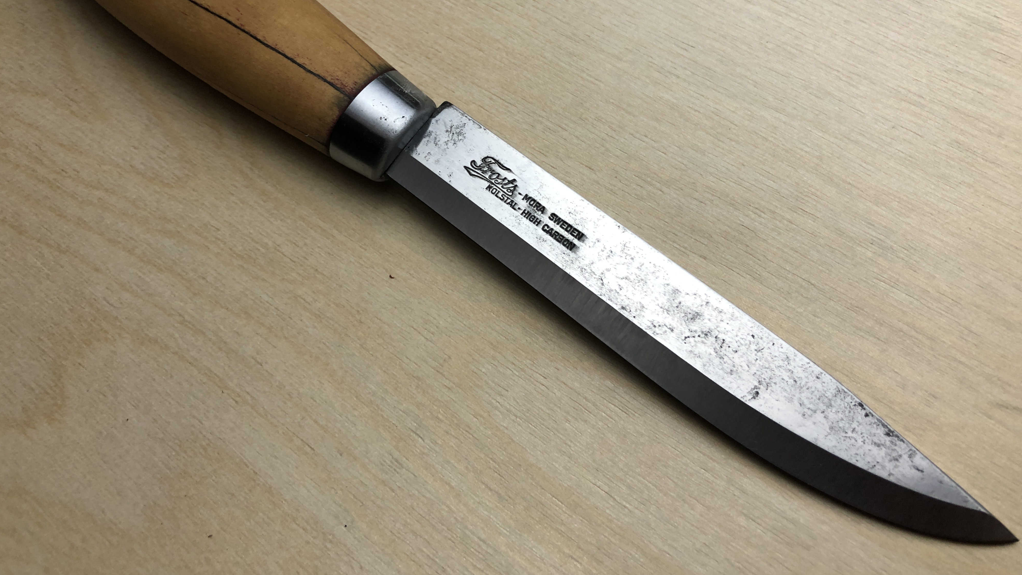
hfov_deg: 62.6
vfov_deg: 37.4
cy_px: 193
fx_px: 840
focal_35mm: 31
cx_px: 504
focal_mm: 3.99
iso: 40
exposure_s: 1/17
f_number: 1.8
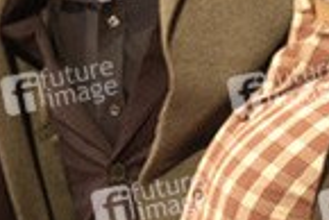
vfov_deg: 3.7
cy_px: -82
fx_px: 3412
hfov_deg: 5.5
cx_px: 90
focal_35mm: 373
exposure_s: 1/60
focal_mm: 80
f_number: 6.3
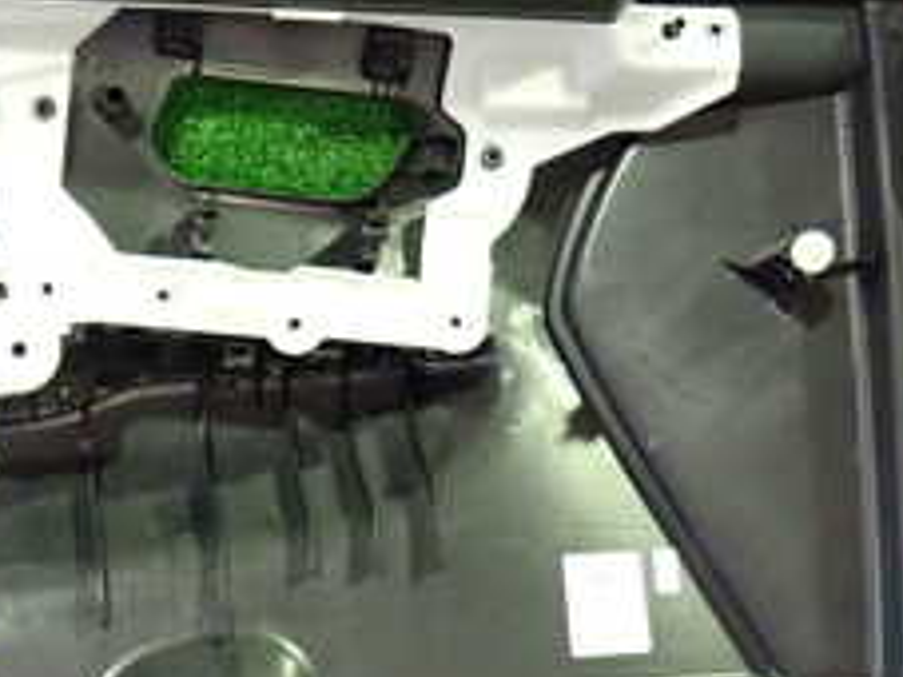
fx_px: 1721
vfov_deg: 21.3
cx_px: -68
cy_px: 701
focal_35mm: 66
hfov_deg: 27.2
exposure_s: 1/30
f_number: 2
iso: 800
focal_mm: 4.5
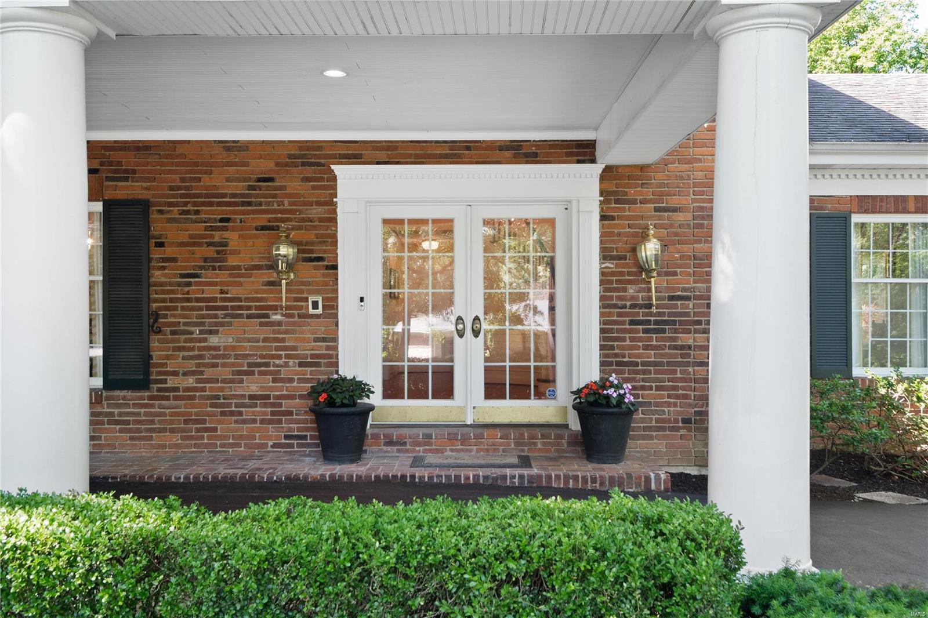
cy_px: 309
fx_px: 928
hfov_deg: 53.1
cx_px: 464
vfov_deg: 36.9
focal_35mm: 36
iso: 400
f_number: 8
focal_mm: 18
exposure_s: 1/8
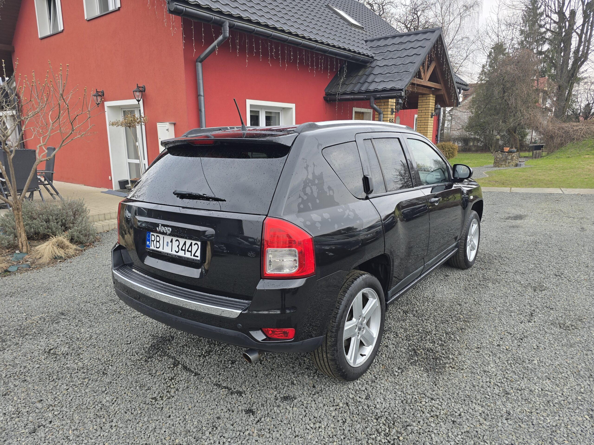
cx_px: 297
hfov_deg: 73.9
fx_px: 395
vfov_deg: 58.9
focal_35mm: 23
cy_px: 222
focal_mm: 6.3
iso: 32
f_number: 1.7
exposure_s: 1/180
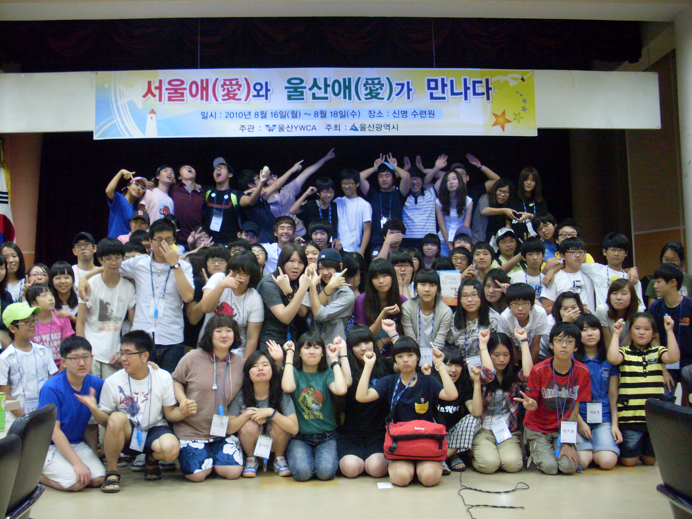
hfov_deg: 49.0
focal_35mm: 38
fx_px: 760
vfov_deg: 37.7
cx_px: 346
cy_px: 260
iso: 200
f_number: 3
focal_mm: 6.3
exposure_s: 1/10
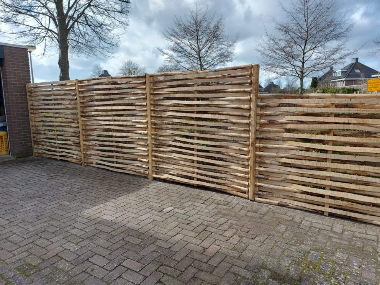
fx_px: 263
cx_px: 190
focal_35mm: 24
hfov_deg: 71.6
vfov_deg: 56.8
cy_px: 142
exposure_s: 1/536
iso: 32
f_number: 1.8
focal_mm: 5.23
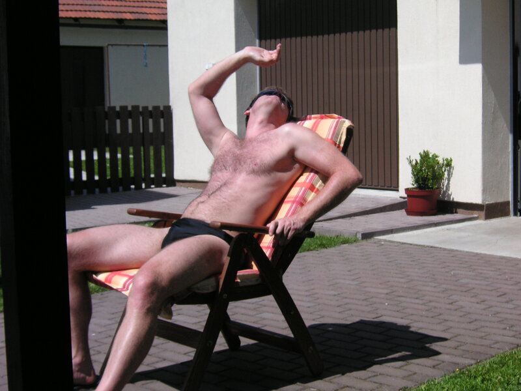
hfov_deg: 29.4
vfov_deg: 22.3
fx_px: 993
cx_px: 260
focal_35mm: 66
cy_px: 196
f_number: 4
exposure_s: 1/1000
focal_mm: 11
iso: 50
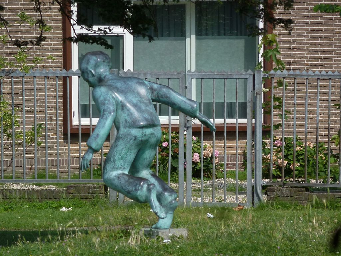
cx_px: 170
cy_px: 128
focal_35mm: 300
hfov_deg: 6.6
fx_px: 2955
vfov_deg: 5.0
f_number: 4.9
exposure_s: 1/800
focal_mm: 49.2
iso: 160
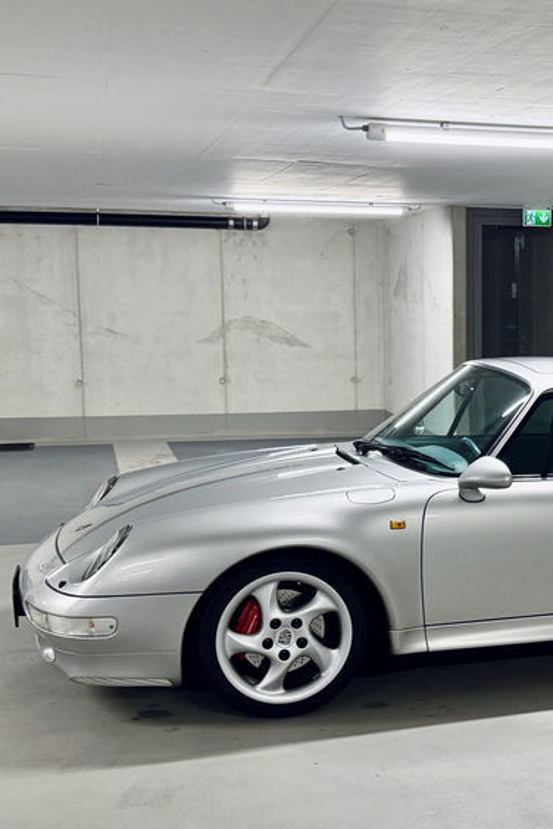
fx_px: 783
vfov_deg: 55.8
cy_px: 420
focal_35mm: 34
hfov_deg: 36.3
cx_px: 506
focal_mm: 6.76
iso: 250
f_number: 1.78
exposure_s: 1/100
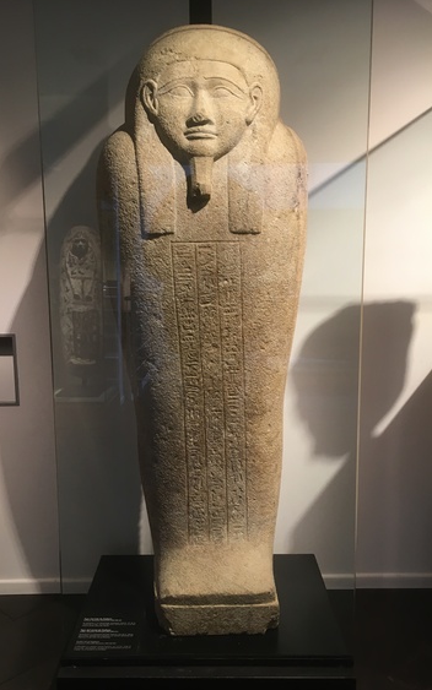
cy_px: 353
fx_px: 603
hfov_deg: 39.4
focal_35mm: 32
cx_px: 204
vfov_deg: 59.6
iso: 80
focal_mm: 4.15
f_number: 2.2
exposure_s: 1/33
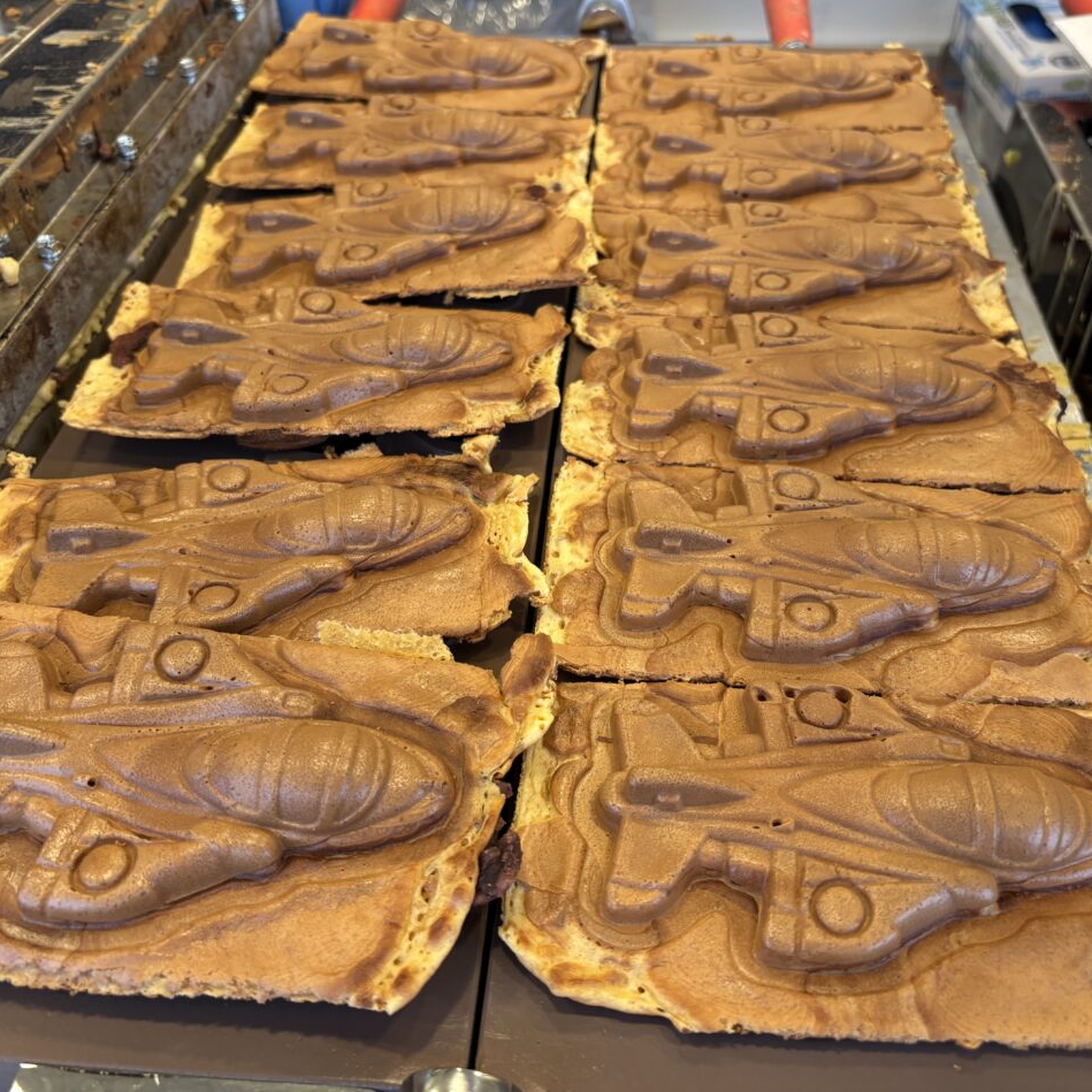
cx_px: 567
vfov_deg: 52.5
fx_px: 1106
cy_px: 543
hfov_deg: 52.5
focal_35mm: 31
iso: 100
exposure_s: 1/100
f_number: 1.6
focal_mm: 5.96
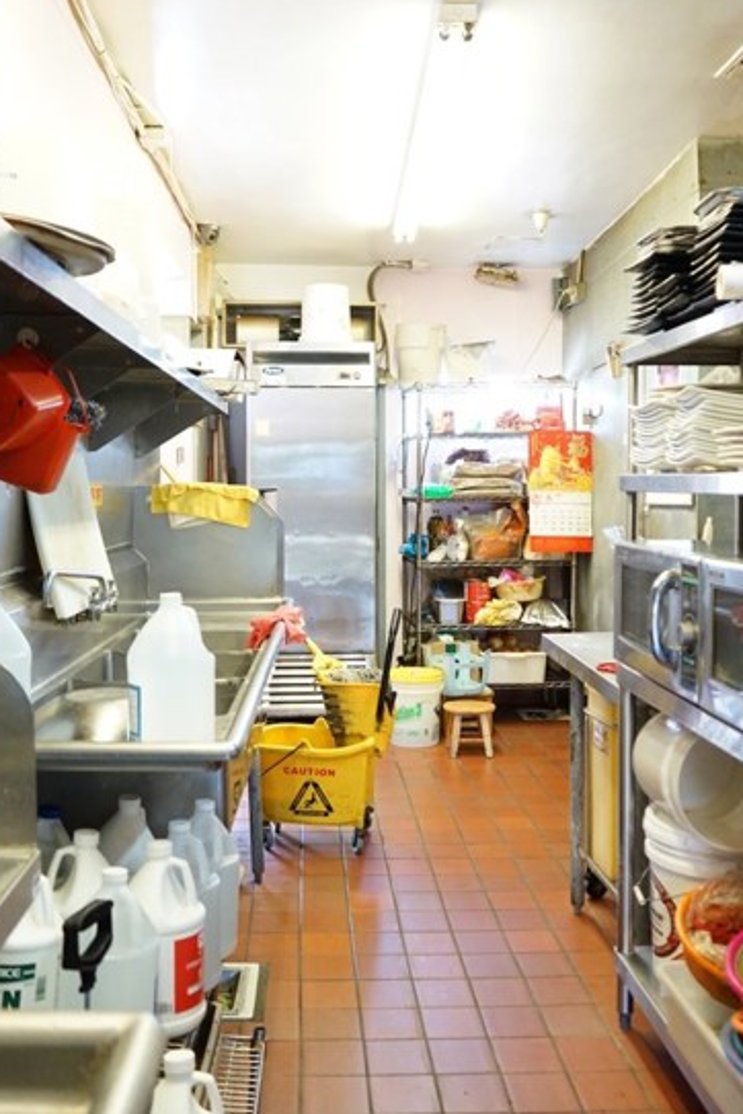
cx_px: 344
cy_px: 531
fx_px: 1022
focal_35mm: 33
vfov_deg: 57.2
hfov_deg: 39.9
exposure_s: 1/60
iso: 2000
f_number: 3.5
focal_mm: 28
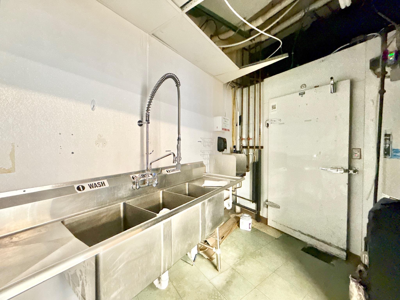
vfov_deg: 85.7
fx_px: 162
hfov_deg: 102.1
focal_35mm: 14
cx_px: 200
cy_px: 150
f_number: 2.2
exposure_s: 1/60
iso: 800
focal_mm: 2.22
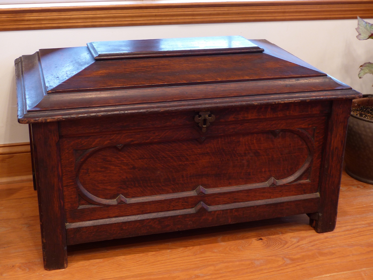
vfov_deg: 26.1
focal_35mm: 56
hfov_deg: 34.3
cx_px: 186
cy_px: 140
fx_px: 603
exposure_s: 1/4
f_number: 2.8
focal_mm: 10.1
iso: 100
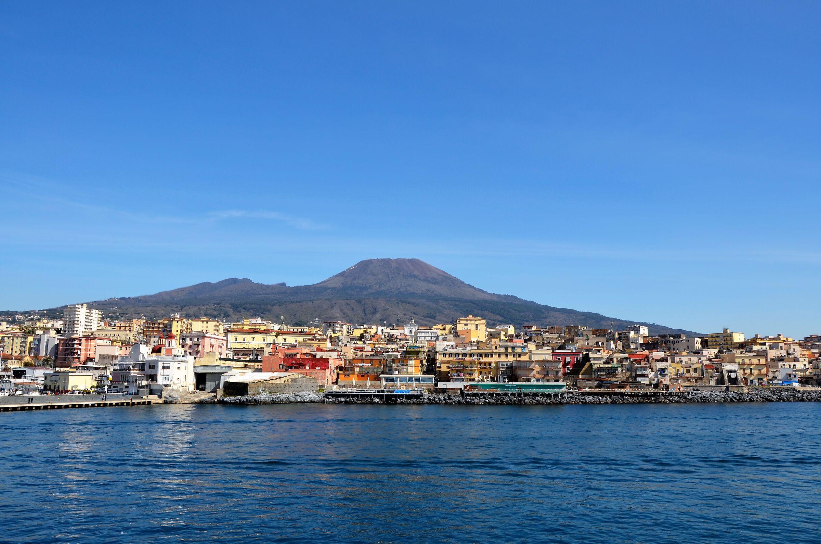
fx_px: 614
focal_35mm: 27
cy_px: 272
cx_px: 410
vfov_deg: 47.7
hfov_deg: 67.5
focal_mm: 18
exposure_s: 1/320
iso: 100
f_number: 9
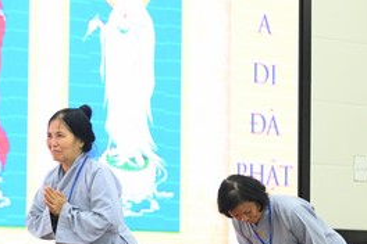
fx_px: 1957
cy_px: 143
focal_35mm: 192
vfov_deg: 7.2
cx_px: -10
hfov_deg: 10.6
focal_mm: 78
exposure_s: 1/160
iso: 5000
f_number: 4
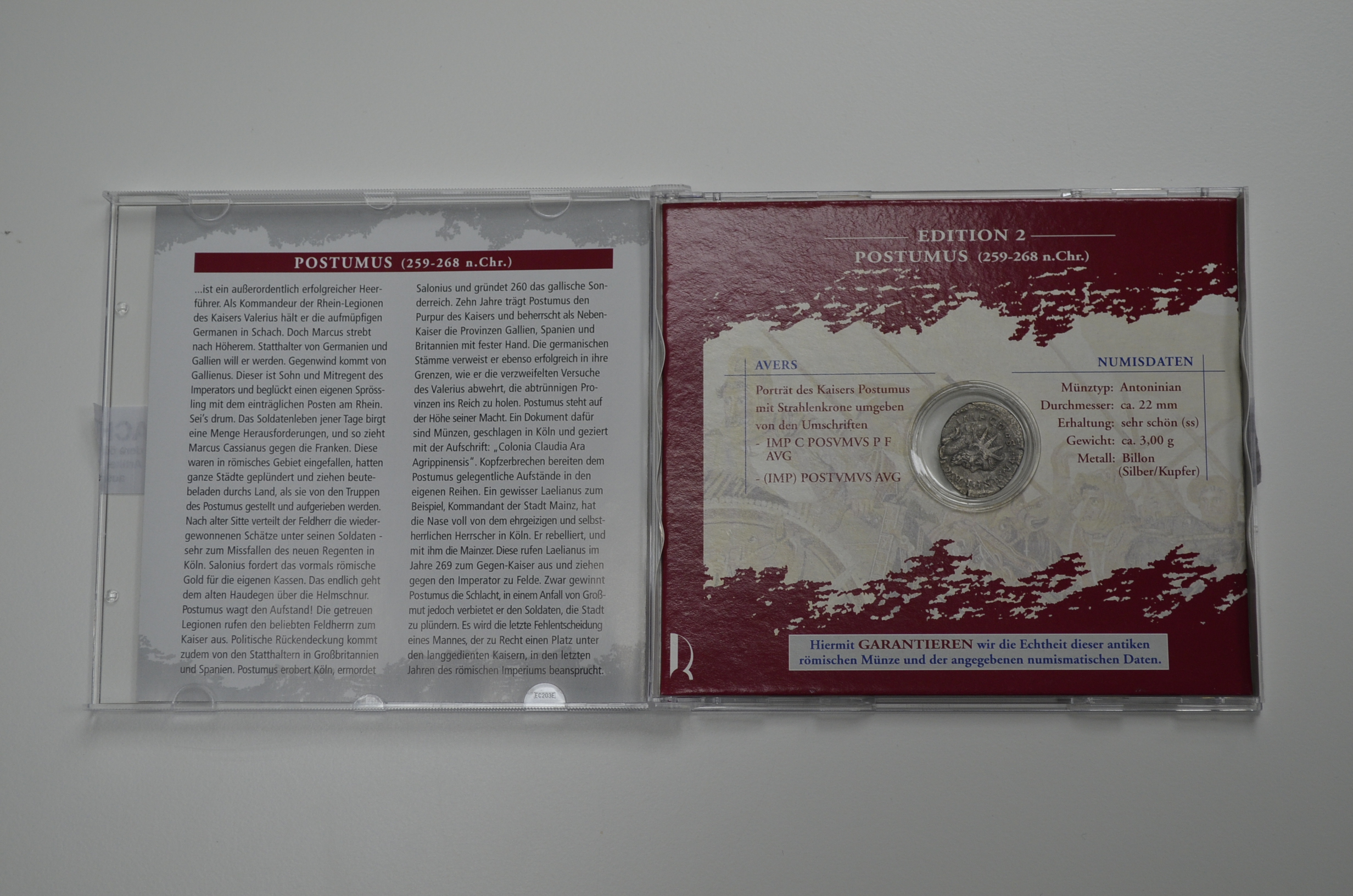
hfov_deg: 30.6
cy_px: 448
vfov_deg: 20.5
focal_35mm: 66
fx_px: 2475
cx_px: 676
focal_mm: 44
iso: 400
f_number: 5.6
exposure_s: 1/125
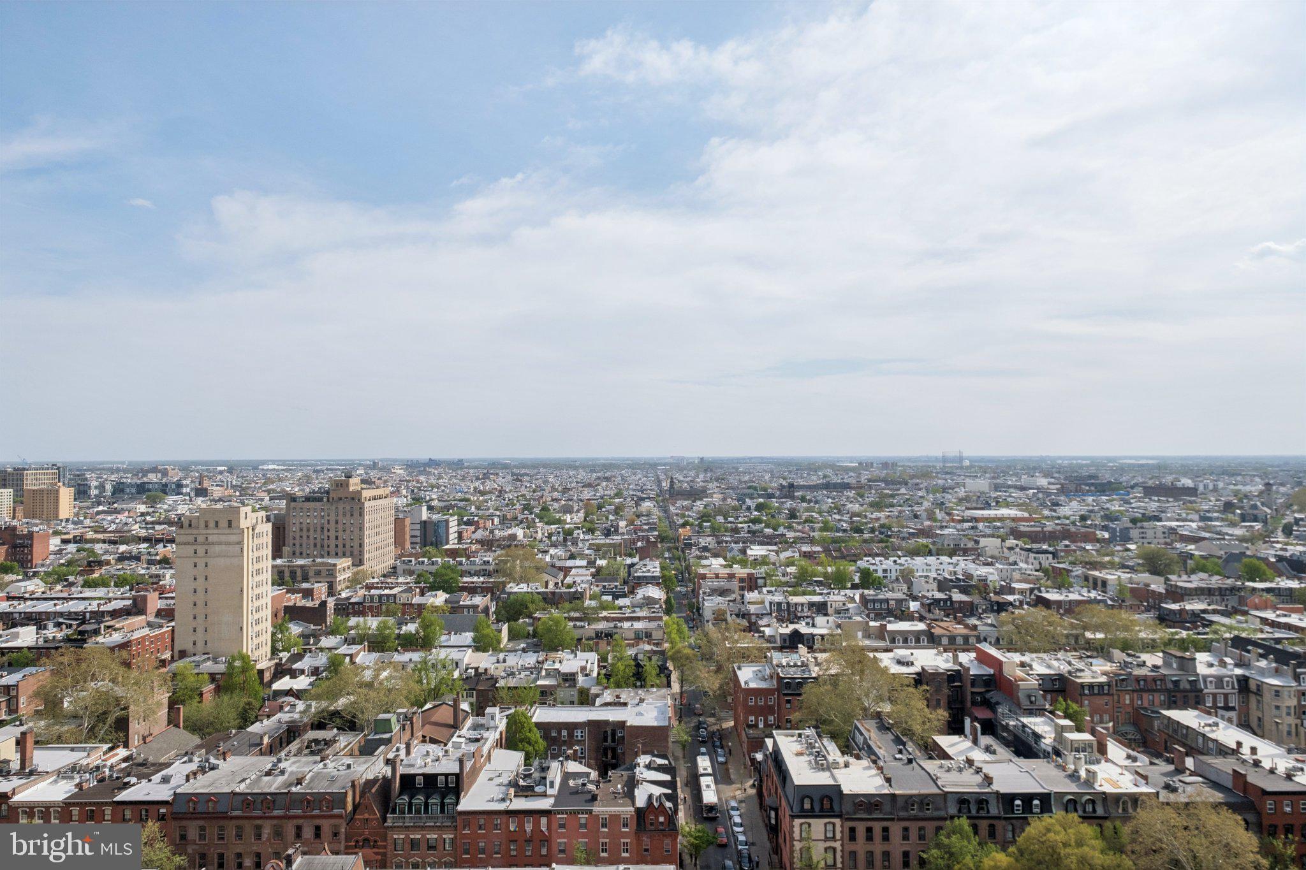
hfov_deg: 86.9
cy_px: 435
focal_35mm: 19
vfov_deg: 64.5
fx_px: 689
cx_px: 653
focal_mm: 12.6
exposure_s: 1/1000
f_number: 8
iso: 250
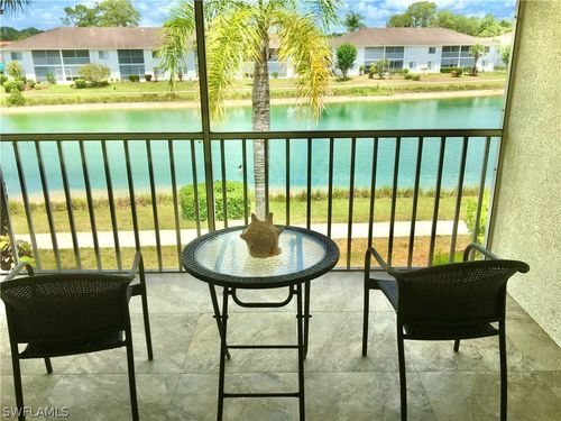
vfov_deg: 48.2
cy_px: 210
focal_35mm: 29
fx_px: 470
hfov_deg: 61.7
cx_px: 280
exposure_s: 1/827
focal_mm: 4.15
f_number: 2.2
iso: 25
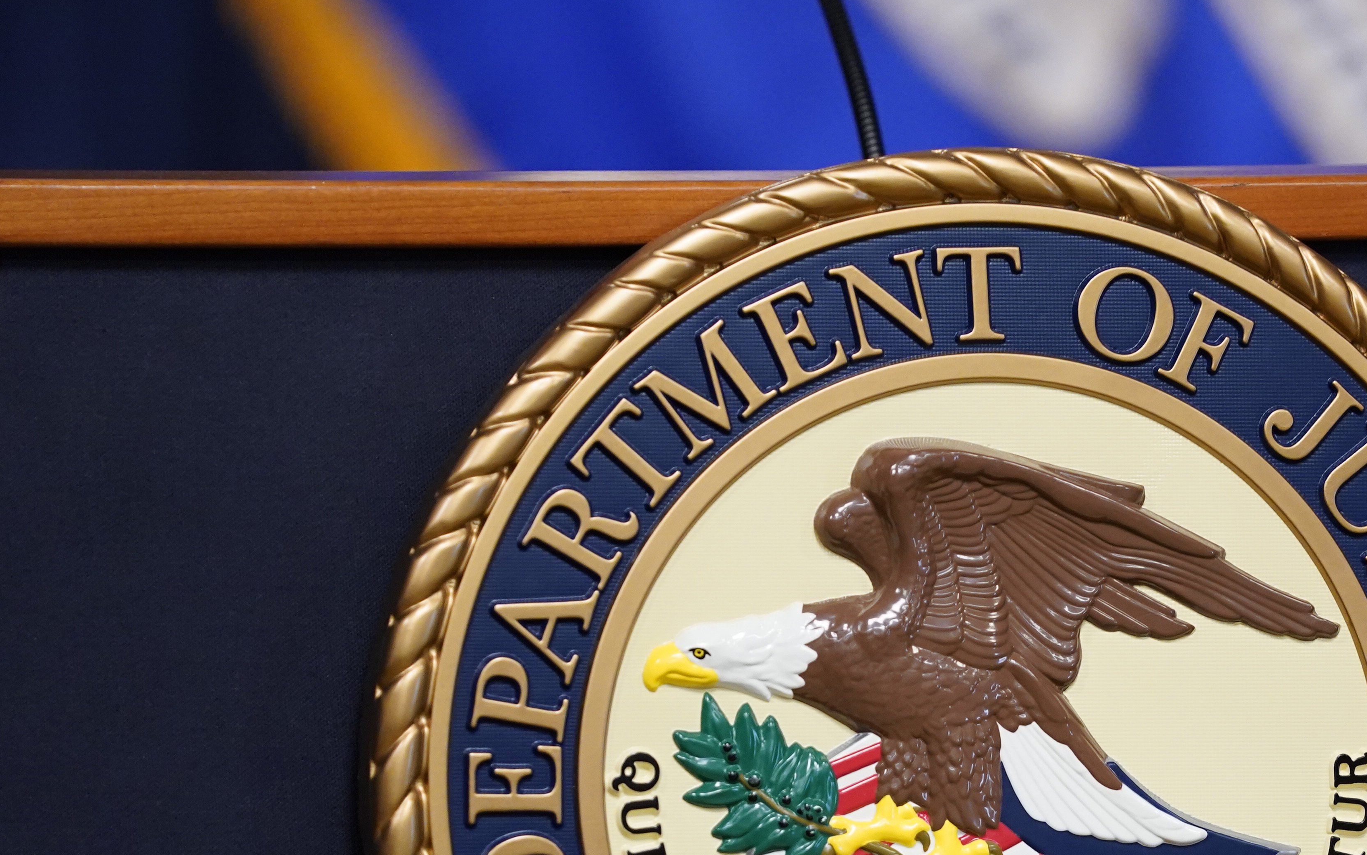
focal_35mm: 360
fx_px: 13412
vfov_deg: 3.6
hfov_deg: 5.8
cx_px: 1002
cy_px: 763
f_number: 2.8
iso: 3200
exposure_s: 1/250
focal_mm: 200
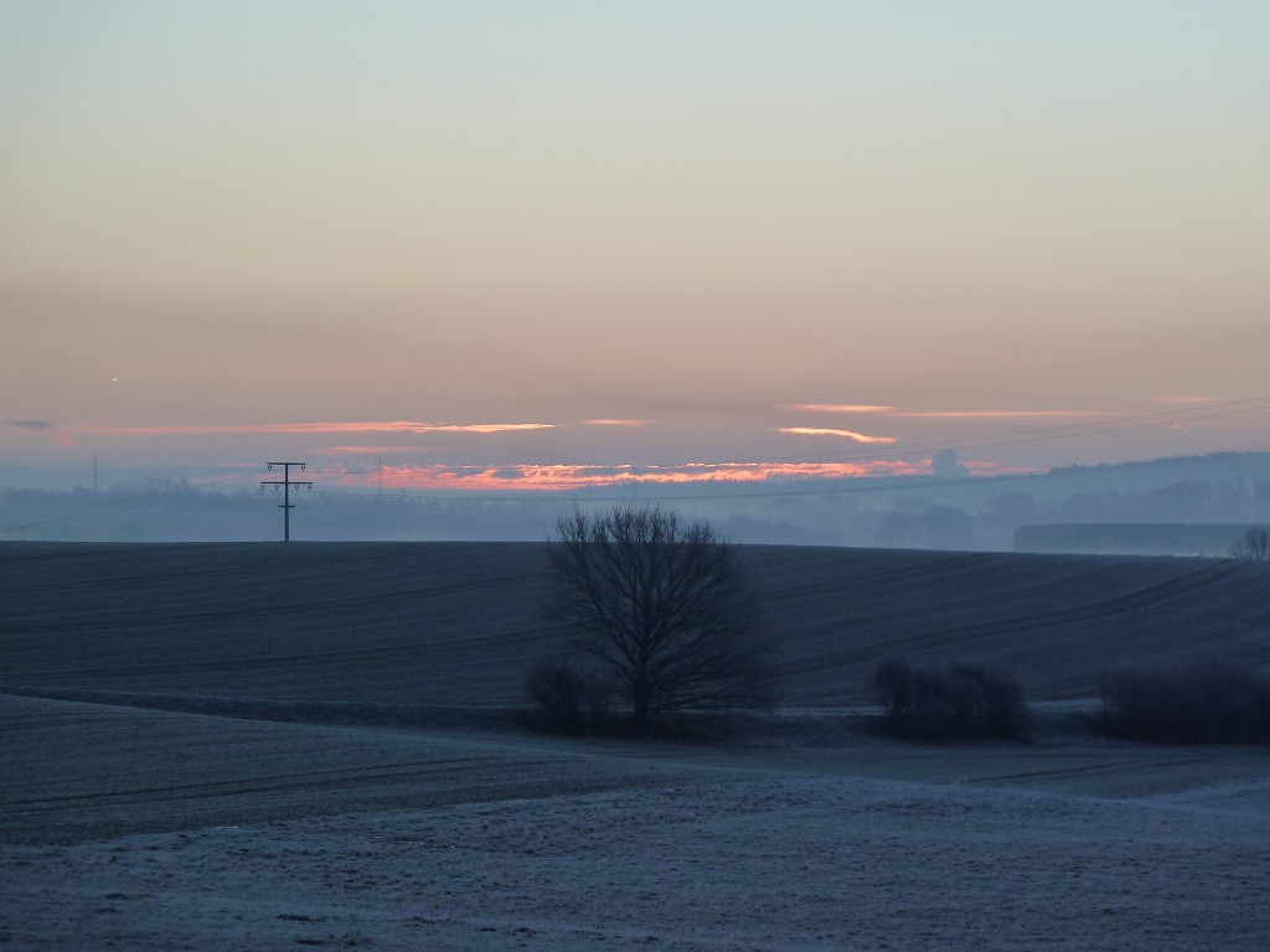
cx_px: 635
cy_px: 476
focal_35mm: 147
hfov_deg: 13.4
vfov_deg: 10.1
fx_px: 5393
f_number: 4.5
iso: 125
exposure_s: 1/80
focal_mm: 24.1
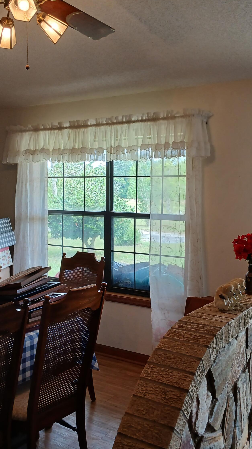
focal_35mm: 38
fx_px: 451
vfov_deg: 52.8
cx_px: 137
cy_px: 223
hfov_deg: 31.2
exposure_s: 1/60
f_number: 1.8
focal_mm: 3.98
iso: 80
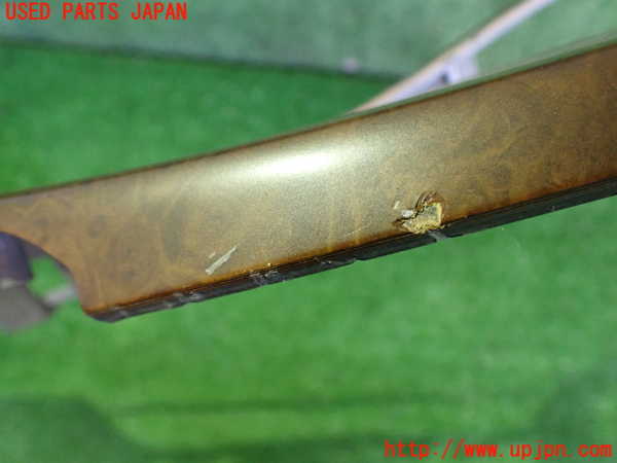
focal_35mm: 30
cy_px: 232
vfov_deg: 46.8
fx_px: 535
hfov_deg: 60.0
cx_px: 308
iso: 1000
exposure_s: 1/30
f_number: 2.3
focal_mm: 5.4
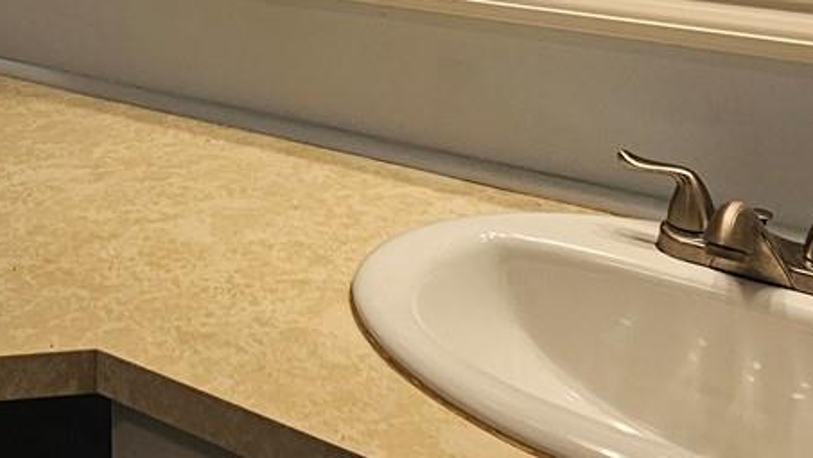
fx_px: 1078
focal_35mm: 50
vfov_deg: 21.0
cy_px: -189
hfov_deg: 38.7
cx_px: 93
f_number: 2.2
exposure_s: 1/120
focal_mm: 2.2
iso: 64
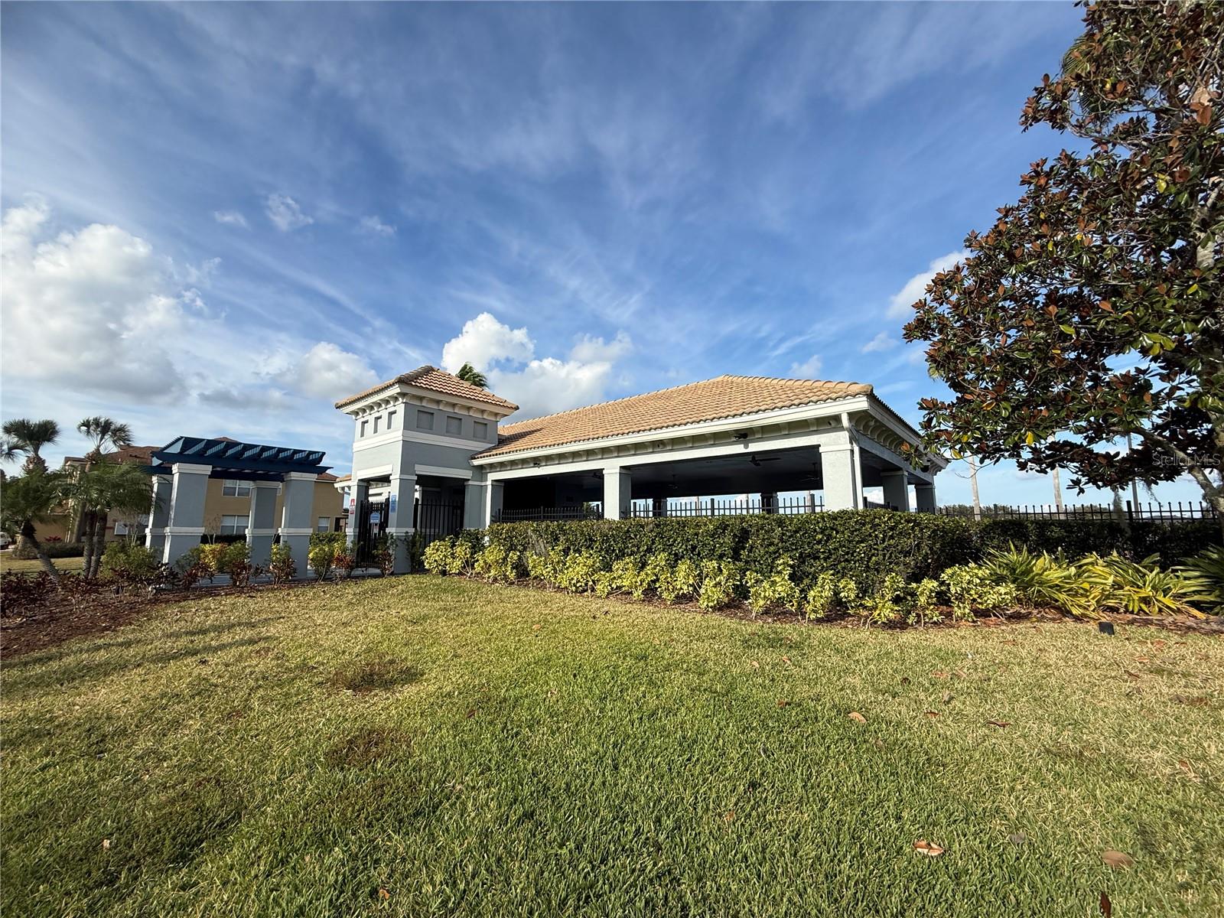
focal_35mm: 14
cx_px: 612
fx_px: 495
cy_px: 459
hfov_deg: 102.1
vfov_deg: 85.7
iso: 50
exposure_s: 1/1399
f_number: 2.2
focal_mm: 2.22
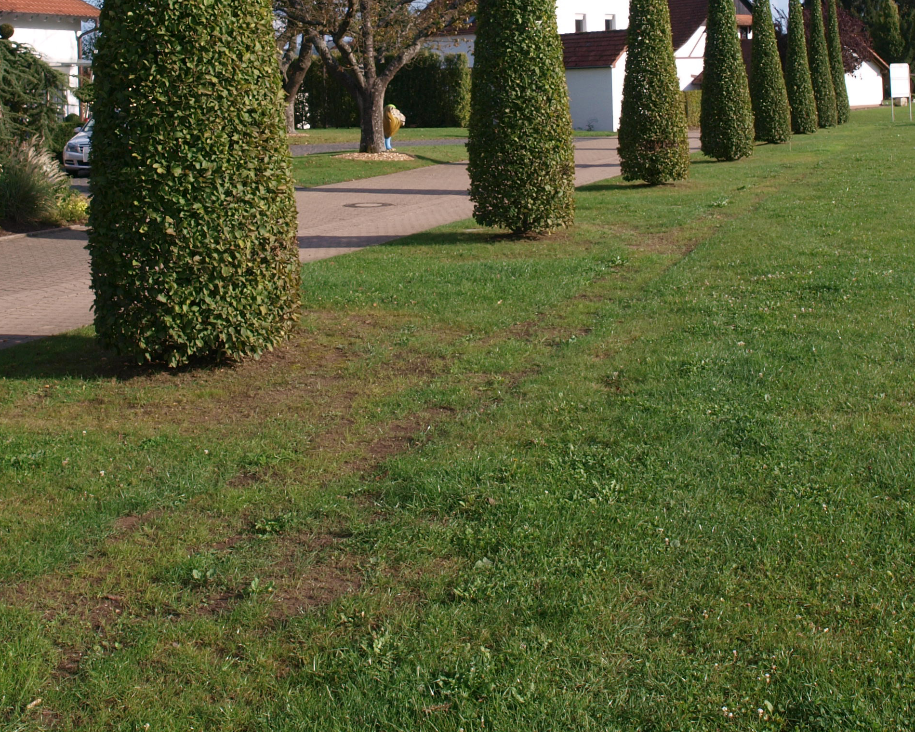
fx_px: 1219
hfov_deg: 41.1
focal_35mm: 45
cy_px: 80
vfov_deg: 31.9
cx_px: 480
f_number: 6.3
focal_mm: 12
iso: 100
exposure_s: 1/320
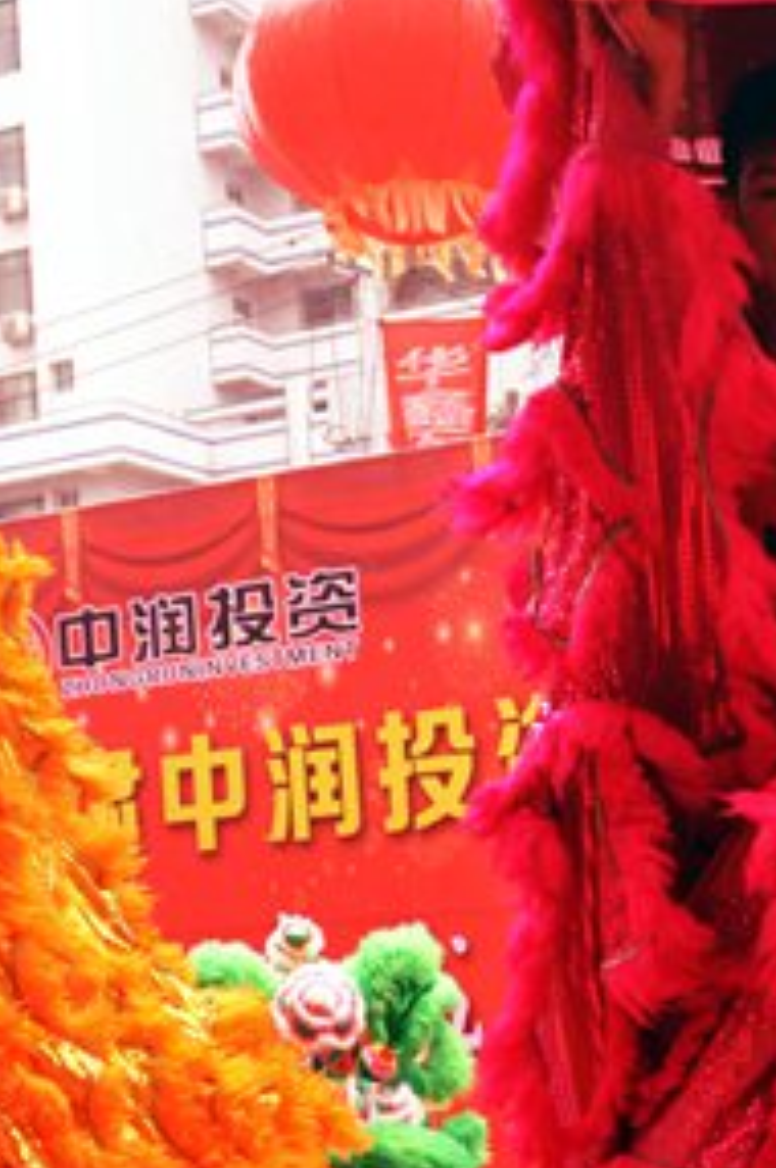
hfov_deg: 20.5
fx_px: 2139
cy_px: 890
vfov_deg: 30.0
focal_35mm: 66
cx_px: 486
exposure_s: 1/400
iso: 640
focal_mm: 18
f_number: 3.5
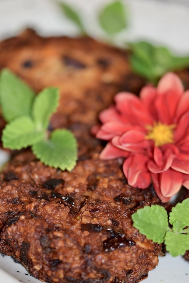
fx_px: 1239
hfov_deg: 8.7
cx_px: 94
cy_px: 142
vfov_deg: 13.0
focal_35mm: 158
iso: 900
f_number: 3.3
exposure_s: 1/60
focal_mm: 105
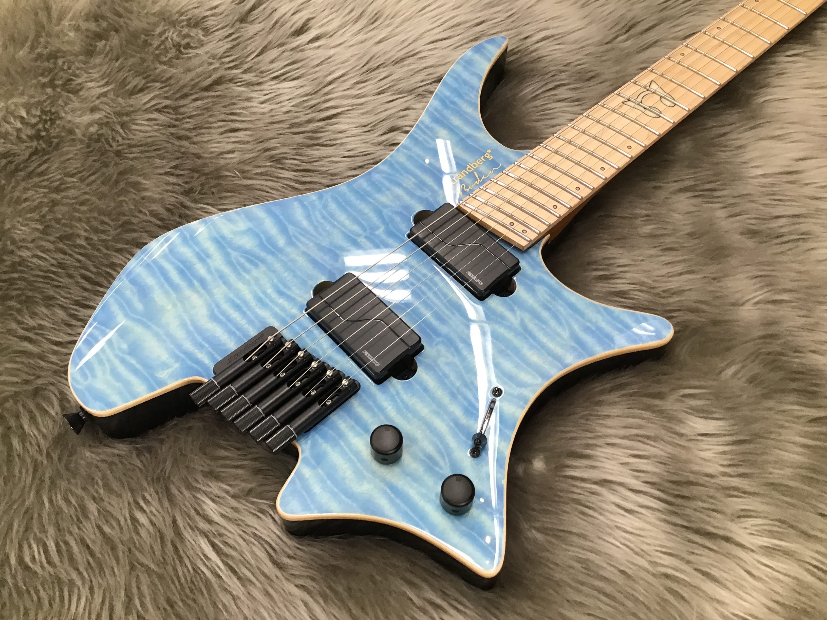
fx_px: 741
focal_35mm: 31
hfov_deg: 58.4
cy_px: 310
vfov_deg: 45.4
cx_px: 414
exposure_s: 1/30
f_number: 2.4
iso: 40
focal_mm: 3.3
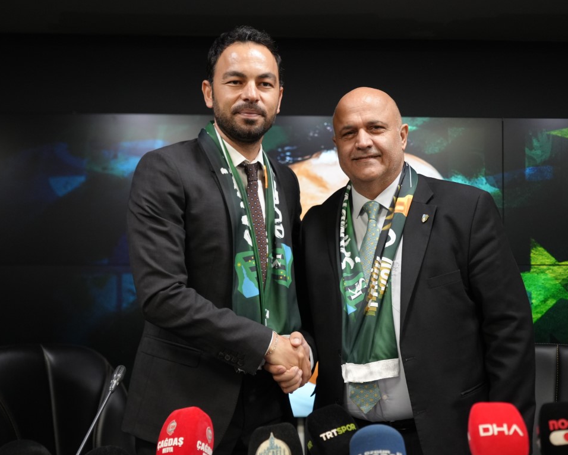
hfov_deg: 35.9
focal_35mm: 52
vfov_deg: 29.1
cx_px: 319
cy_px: 228
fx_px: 874
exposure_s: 1/160
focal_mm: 46
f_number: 4
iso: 3200
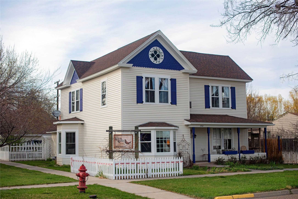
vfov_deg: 27.0
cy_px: 100
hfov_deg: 39.6
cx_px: 149
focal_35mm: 50
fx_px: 414
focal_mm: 50
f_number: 3.2
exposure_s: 1/400
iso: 64
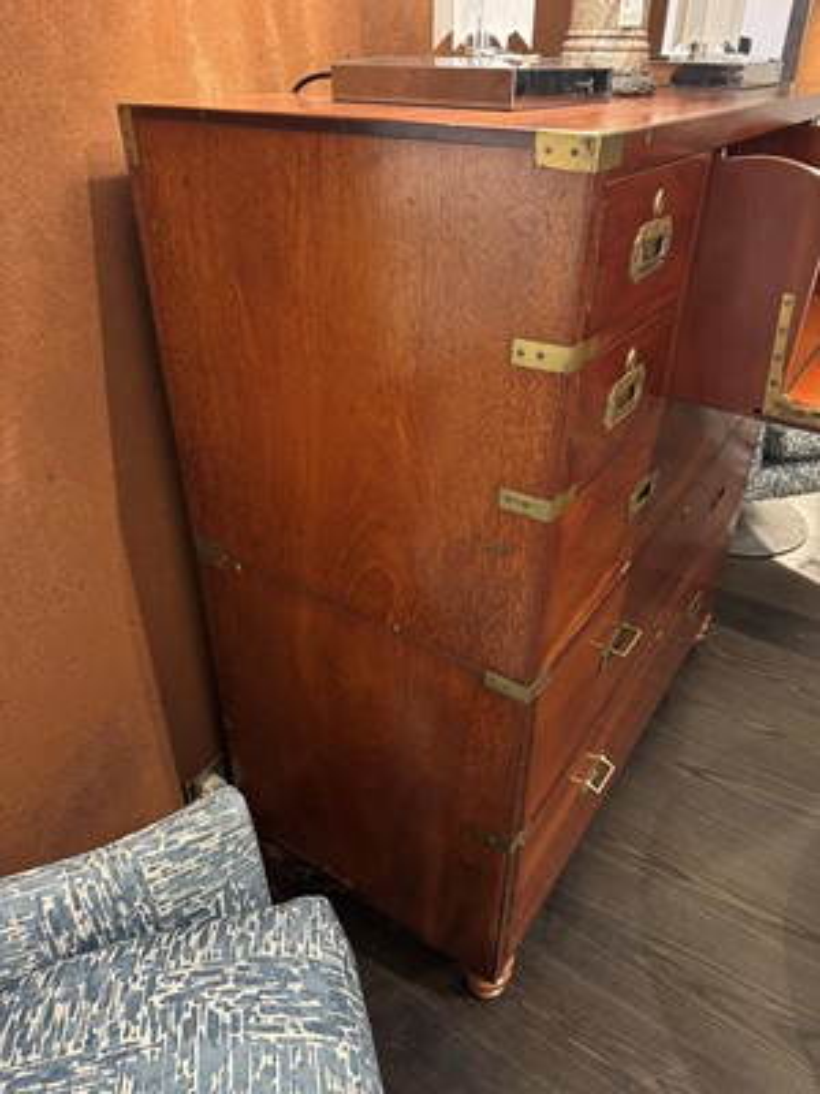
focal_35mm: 24
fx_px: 758
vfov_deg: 71.6
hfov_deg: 56.8
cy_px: 547
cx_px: 410
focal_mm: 6.76
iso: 800
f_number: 1.78
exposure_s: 1/25
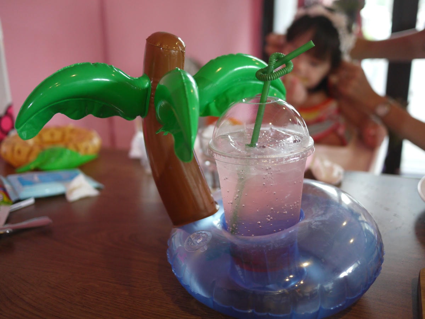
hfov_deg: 46.8
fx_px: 491
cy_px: 160
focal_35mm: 40
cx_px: 212
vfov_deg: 36.0
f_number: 1.7
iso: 640
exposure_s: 1/60
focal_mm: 20
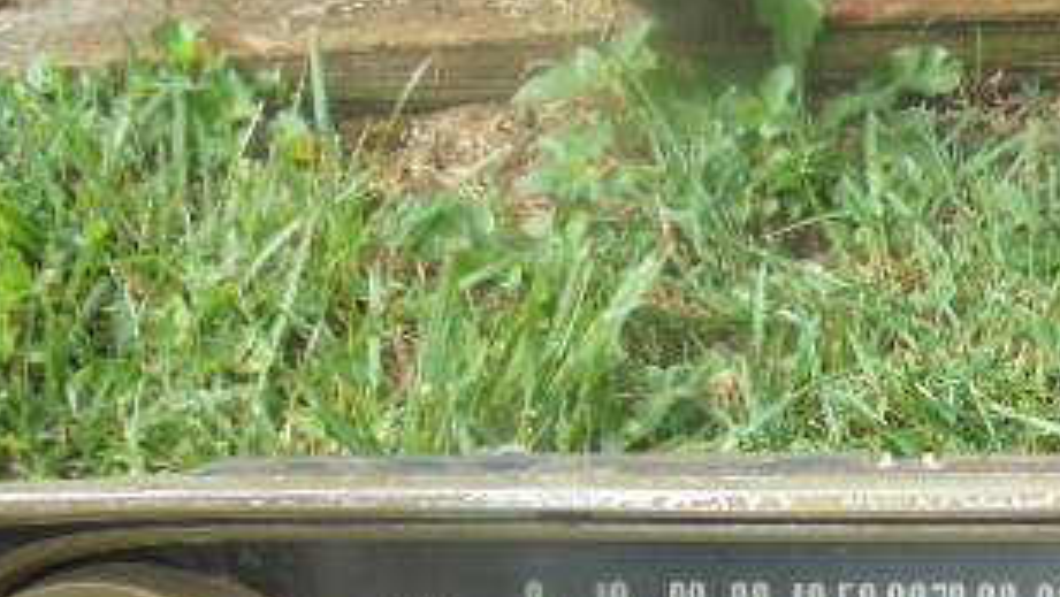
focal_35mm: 59
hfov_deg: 33.5
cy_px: 704
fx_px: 1659
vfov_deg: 19.3
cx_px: 956
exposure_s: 1/125
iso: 100
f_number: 3.5
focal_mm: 4.6
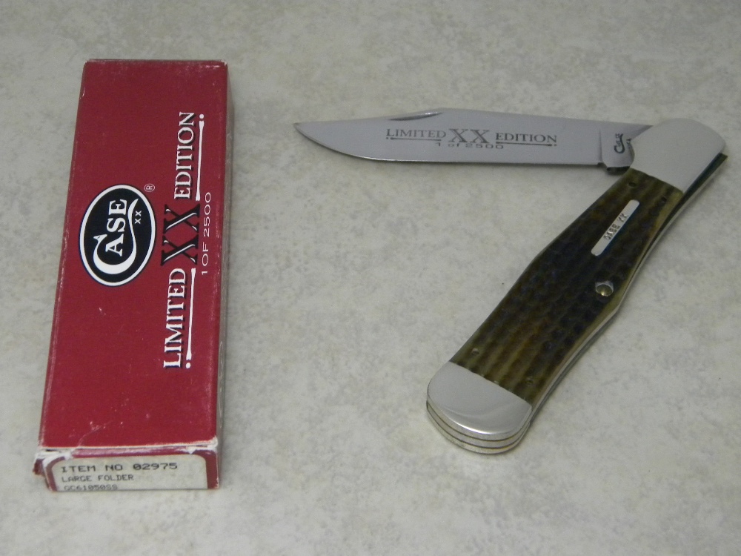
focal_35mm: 67
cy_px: 278
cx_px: 370
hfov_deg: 29.0
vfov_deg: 21.9
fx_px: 1434
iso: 400
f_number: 4.3
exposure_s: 1/26.7
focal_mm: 12.2
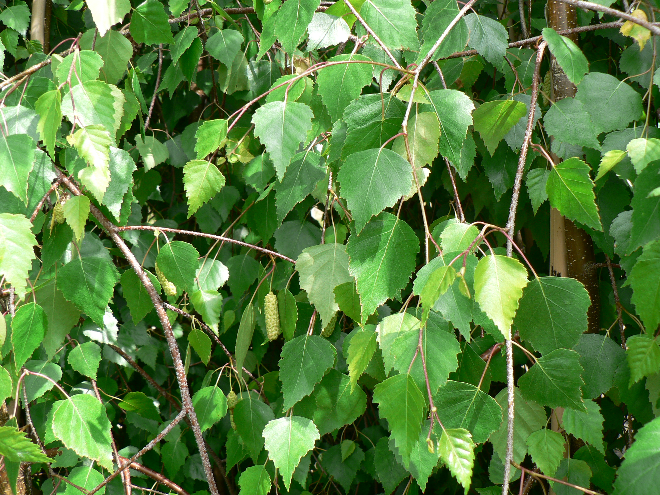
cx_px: 330
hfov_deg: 51.4
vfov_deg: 39.7
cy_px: 248
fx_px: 686
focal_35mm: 36
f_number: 4
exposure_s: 1/100
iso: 80
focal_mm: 6
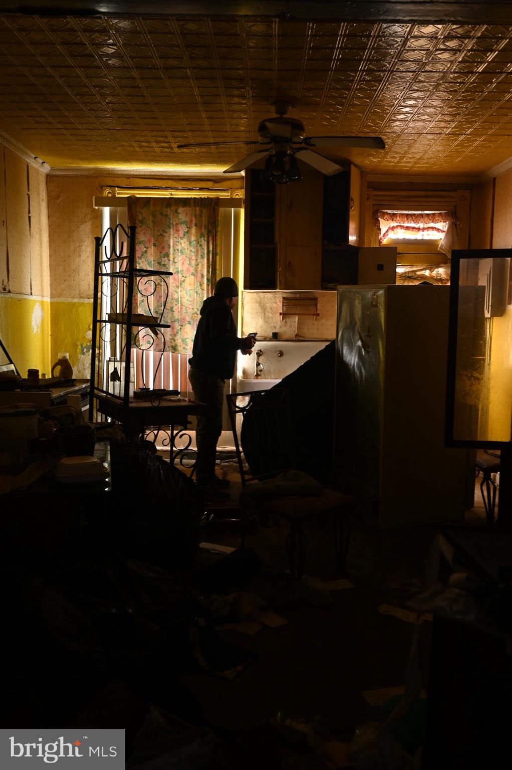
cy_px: 385
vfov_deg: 62.0
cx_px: 256
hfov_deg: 43.6
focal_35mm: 30
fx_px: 641
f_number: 4
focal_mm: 30
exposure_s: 1/60
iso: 1800
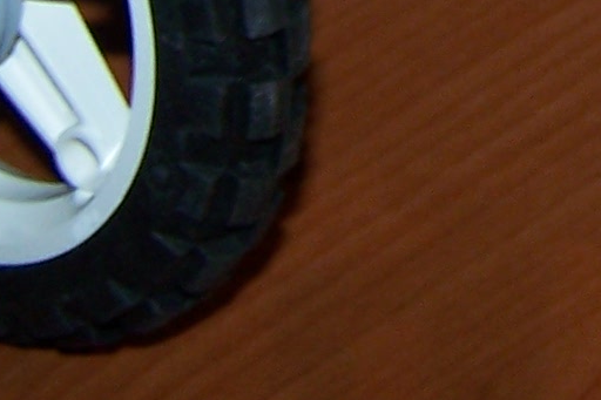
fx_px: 3321
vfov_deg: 6.6
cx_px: 987
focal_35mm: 199
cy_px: -445
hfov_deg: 9.9
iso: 80
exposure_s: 1/60
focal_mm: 6.3
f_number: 2.8
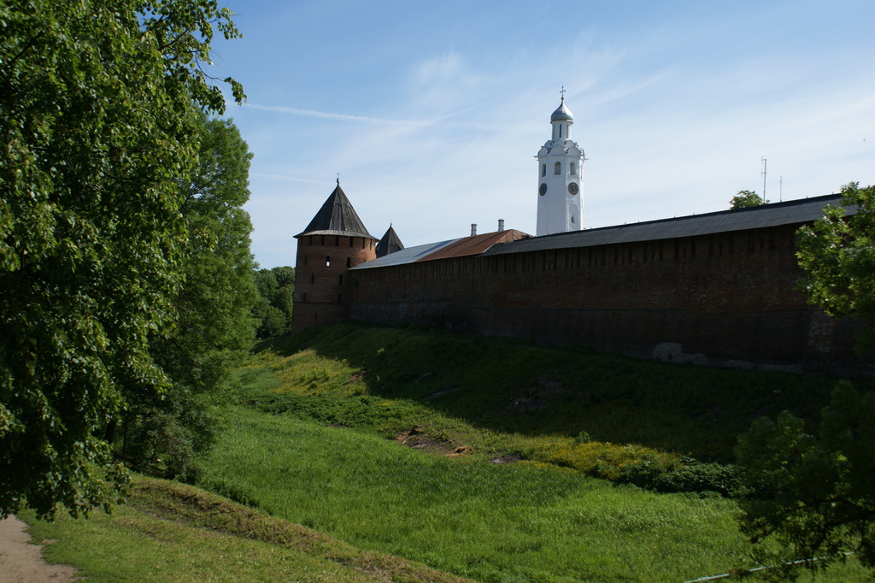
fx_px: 948
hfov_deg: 49.6
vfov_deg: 34.2
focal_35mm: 39
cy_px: 292
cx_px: 438
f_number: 8
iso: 100
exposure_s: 1/400
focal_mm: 26
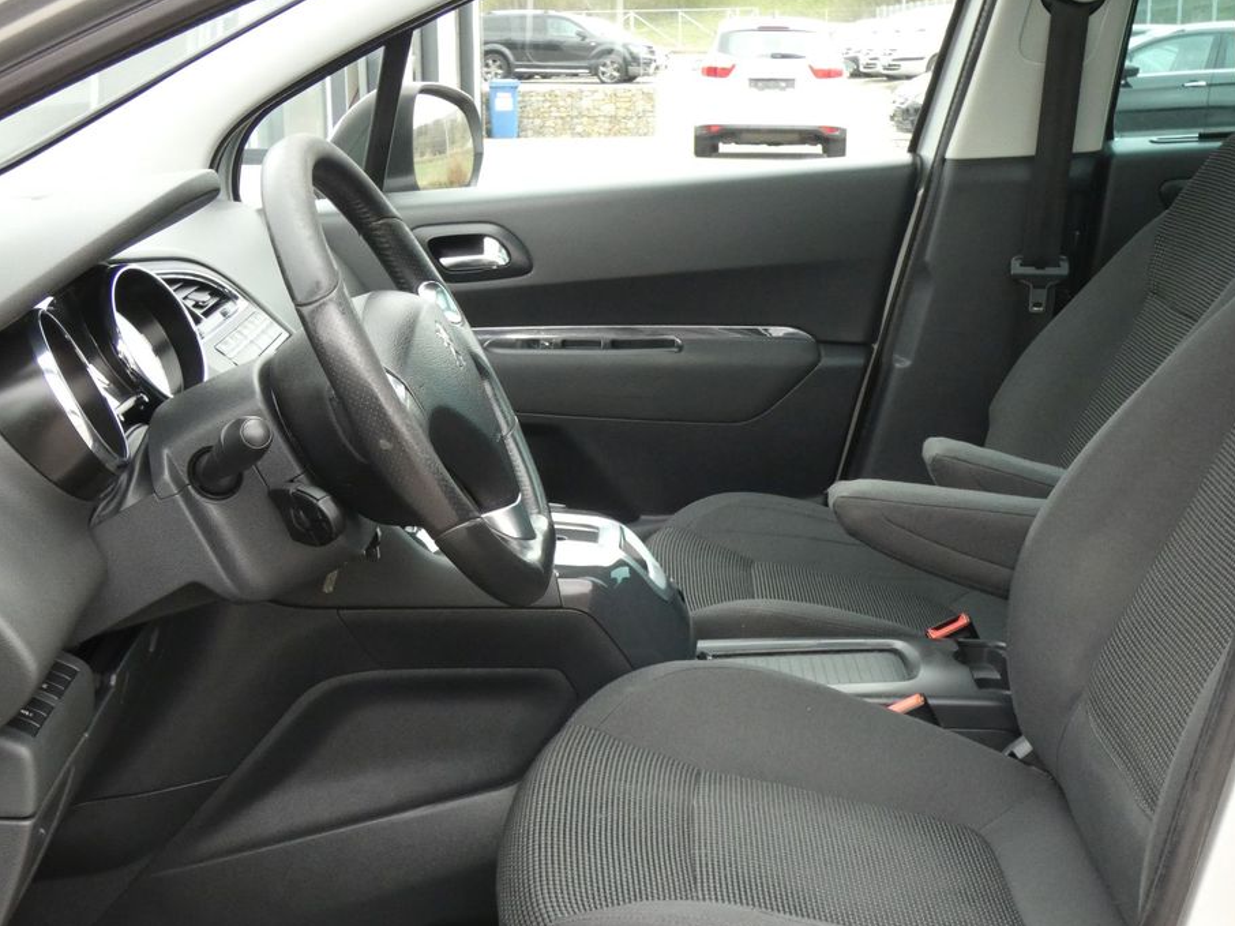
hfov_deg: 36.8
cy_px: 518
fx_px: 1855
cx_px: 653
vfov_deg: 28.0
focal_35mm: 52
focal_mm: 8.2
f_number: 5
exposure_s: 1/80
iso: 500
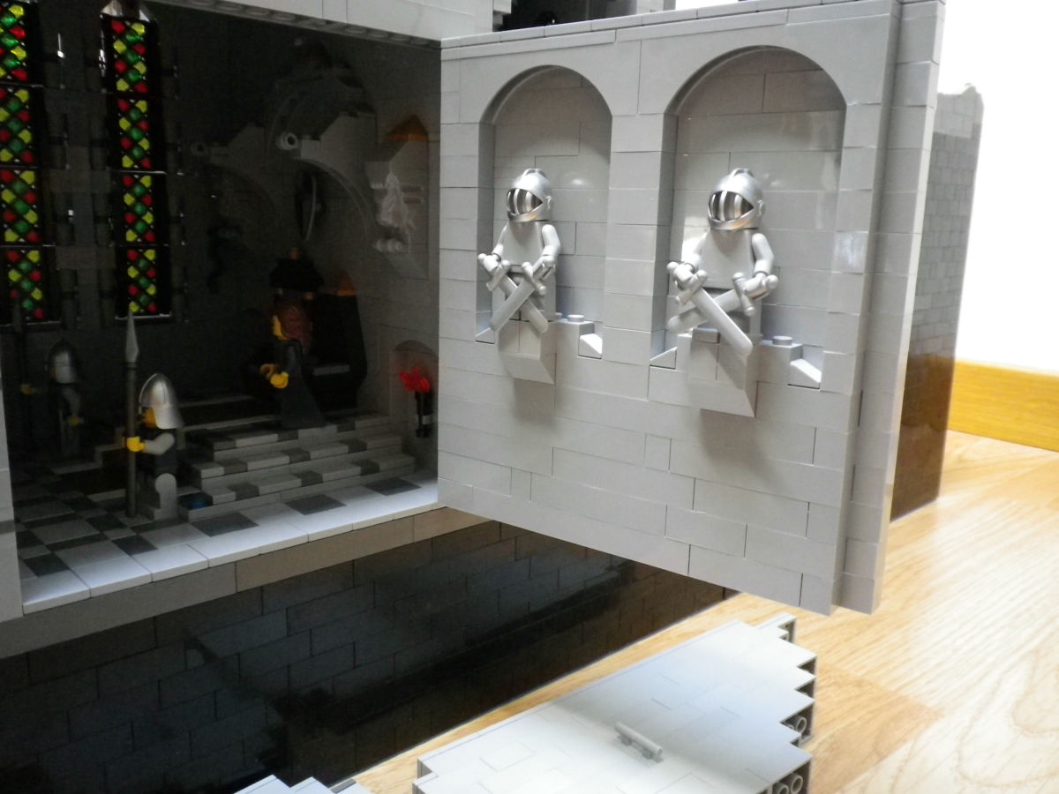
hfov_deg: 63.4
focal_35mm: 28
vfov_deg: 49.7
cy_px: 397
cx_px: 530
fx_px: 857
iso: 800
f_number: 3.5
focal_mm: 5.05
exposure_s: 1/25
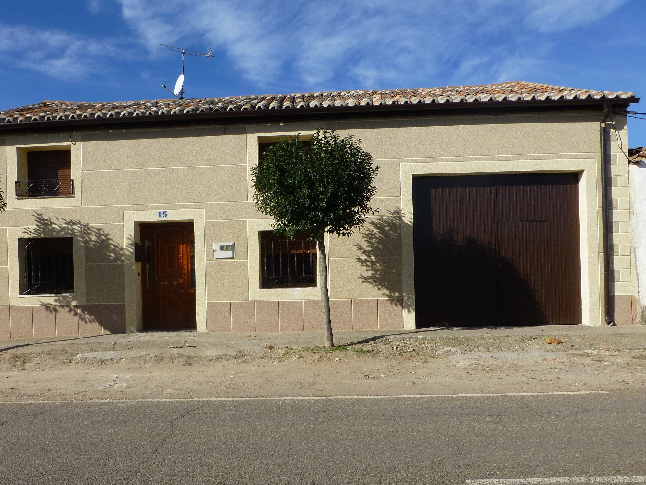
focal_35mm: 30
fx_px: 560
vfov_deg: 46.6
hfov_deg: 59.6
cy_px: 287
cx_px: 269
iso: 100
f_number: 4
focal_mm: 4.3
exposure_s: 1/1000
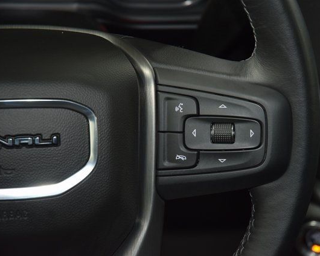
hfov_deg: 16.2
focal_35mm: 119
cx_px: 187
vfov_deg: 13.0
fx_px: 1127
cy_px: 128
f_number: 4.5
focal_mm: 70
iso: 1250
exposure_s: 1/25
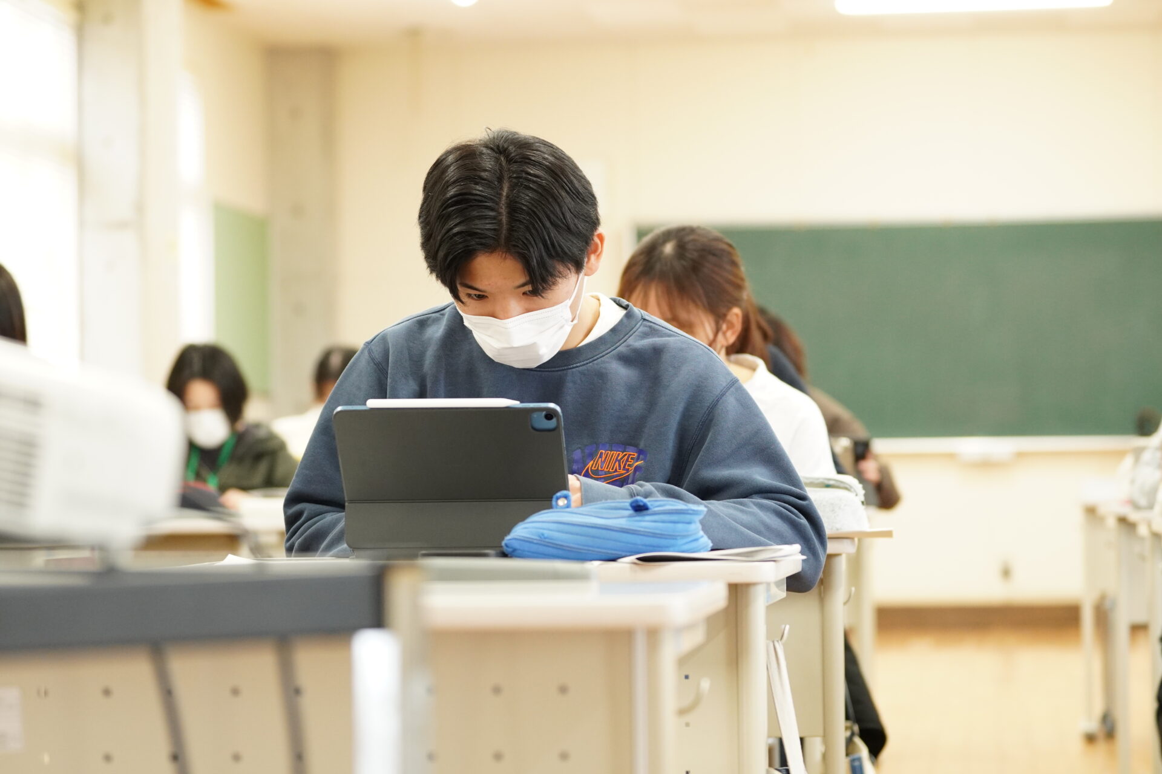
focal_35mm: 105
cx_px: 581
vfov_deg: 13.0
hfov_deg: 19.5
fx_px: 3389
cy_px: 387
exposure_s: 1/125
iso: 1600
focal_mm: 70
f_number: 2.8
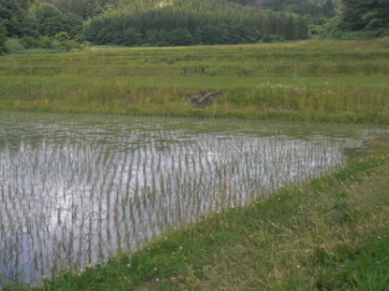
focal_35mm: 55
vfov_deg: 26.5
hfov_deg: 34.8
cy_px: 109
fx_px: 618
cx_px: 157
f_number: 3.1
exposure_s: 1/400
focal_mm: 6.3
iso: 64
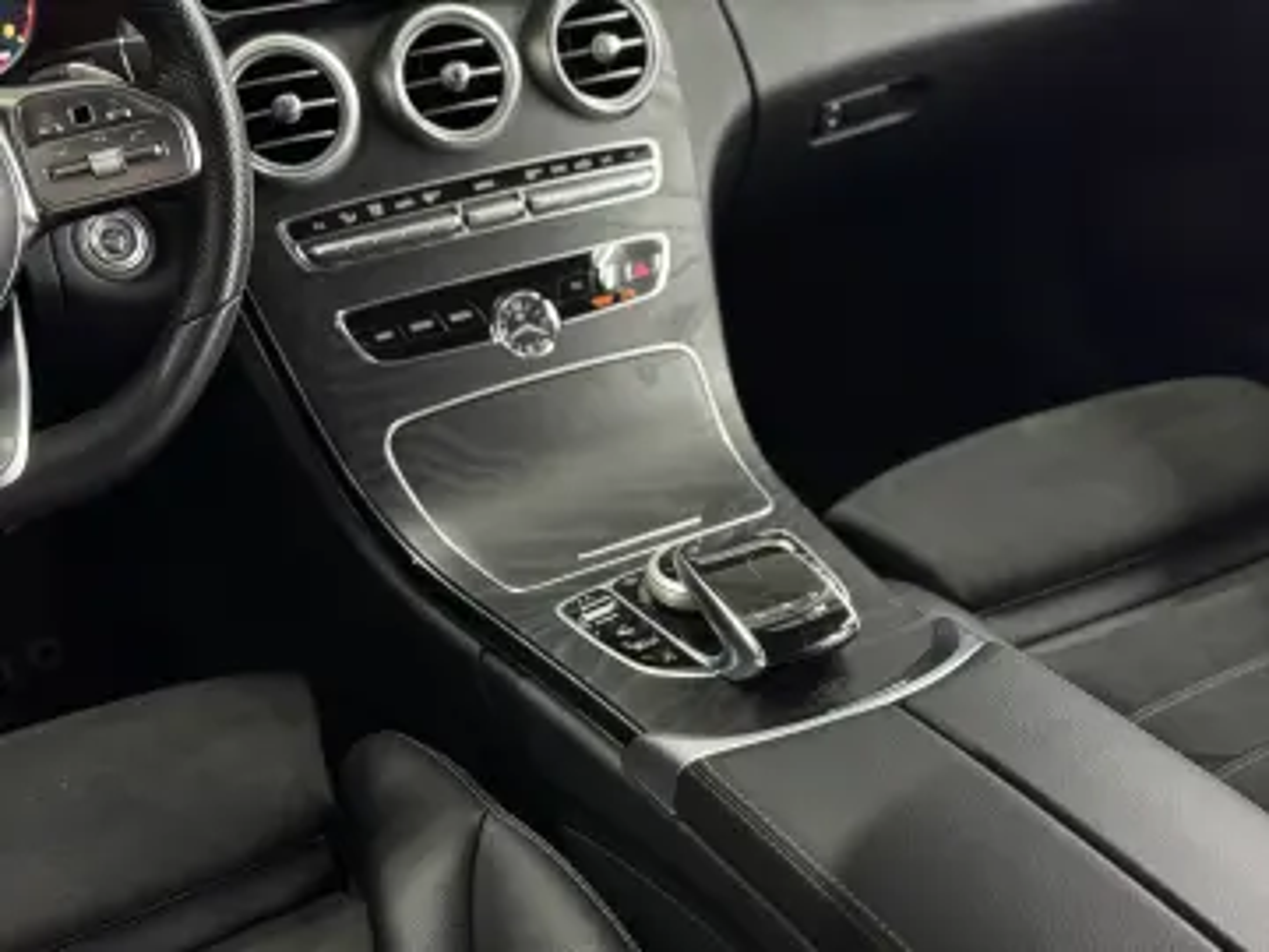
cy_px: 476
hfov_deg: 39.7
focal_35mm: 48
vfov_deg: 30.3
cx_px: 634
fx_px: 1760
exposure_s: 1/33
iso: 200
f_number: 1.78
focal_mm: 6.76
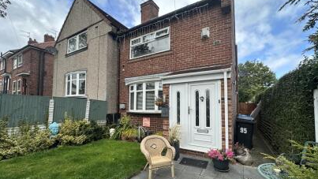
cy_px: 101
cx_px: 165
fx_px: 135
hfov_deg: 99.3
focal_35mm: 16
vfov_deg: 66.9
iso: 40
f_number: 2.2
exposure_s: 1/670
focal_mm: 2.22
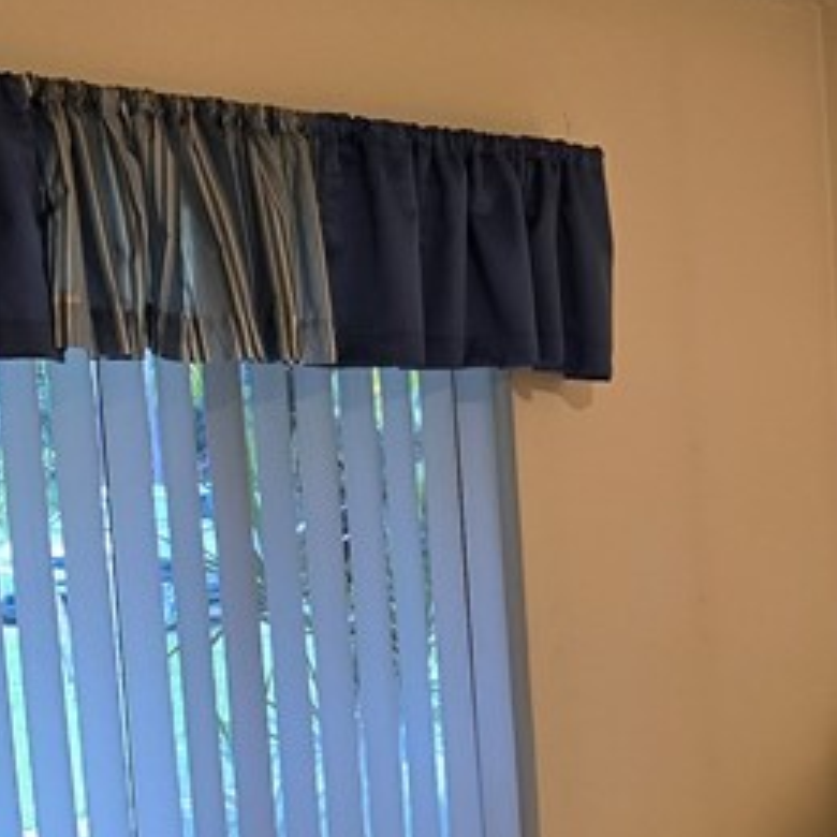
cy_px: 808
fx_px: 2188
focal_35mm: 80
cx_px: 1198
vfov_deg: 21.0
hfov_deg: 19.3
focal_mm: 6.3
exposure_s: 1/120
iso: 160
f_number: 1.7
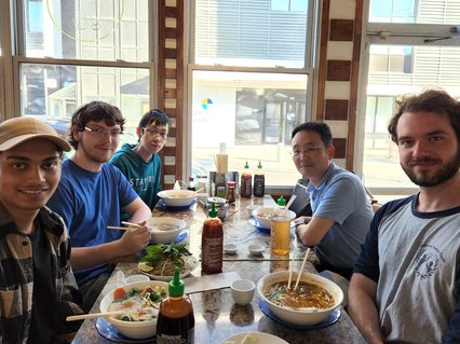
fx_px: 359
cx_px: 229
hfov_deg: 65.4
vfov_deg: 51.2
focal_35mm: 27
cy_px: 154
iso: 125
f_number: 1.8
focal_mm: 5.4
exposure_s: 1/180
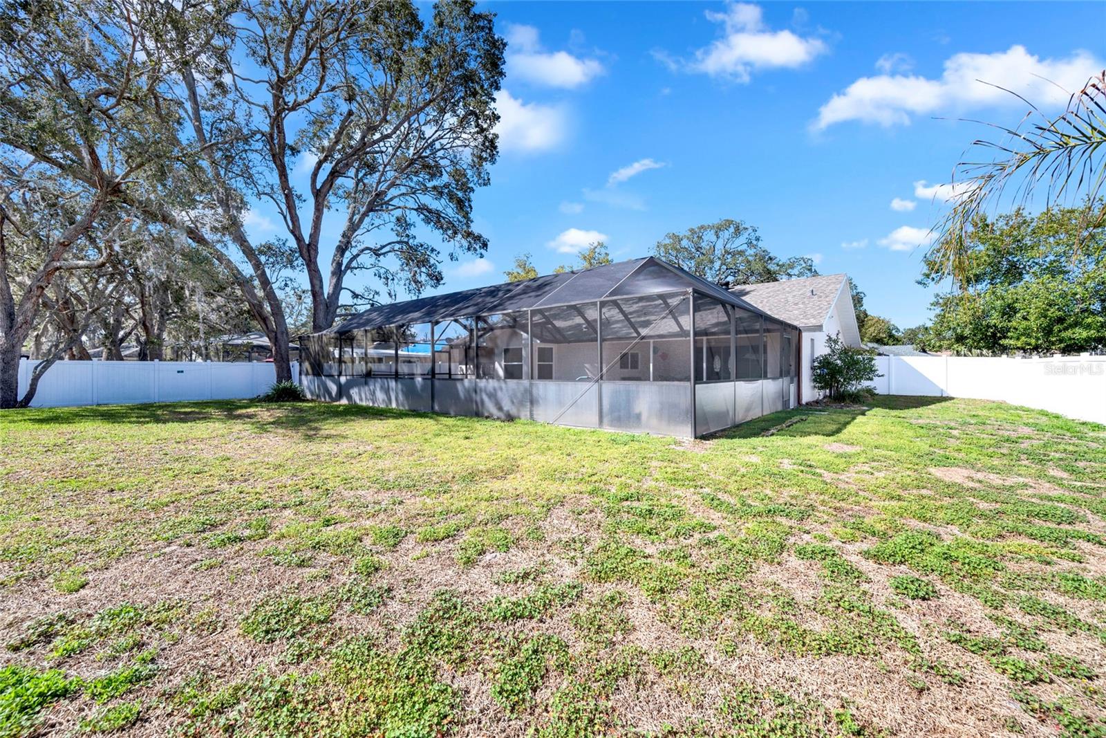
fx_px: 430
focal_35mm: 14
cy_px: 369
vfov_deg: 81.2
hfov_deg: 104.2
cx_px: 553
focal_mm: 14
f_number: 6.3
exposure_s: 1/1000
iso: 250
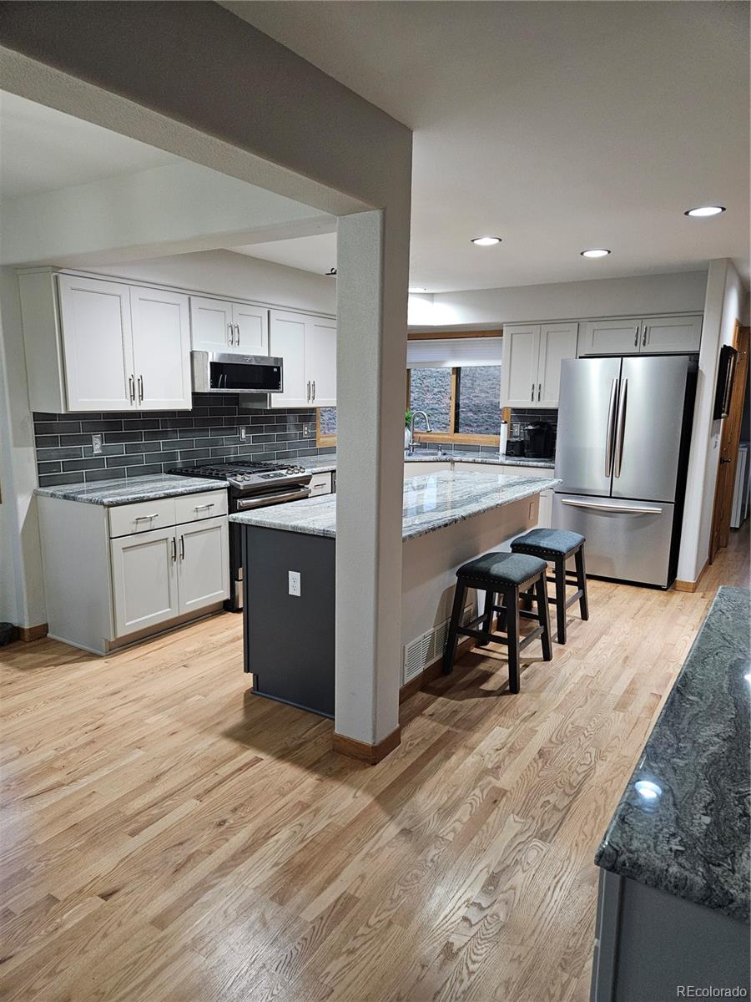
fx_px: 665
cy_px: 501
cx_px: 376
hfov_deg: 58.9
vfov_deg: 73.9
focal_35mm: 23
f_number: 1.8
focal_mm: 5.4
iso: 640
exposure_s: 1/120
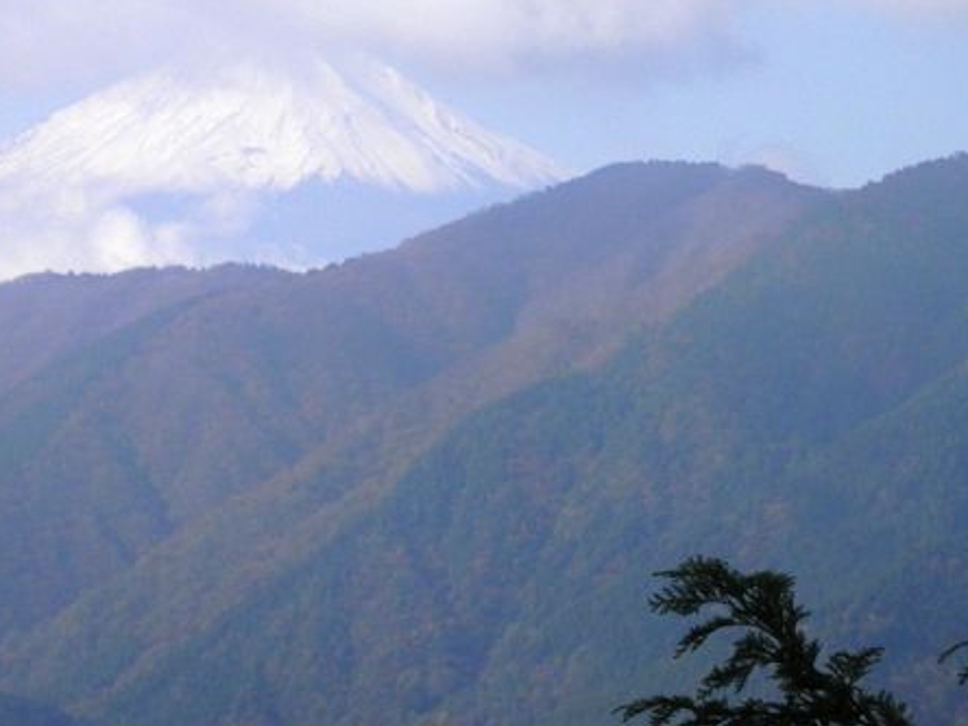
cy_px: 334
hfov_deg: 9.4
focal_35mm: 209
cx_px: 222
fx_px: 5844
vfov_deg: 7.1
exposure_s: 1/200
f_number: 14.6
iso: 125
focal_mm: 20.9
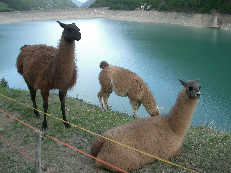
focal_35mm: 41
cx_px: 116
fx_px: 274
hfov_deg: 45.8
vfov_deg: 35.1
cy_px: 86
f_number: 2.8
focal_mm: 6.8
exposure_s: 1/125
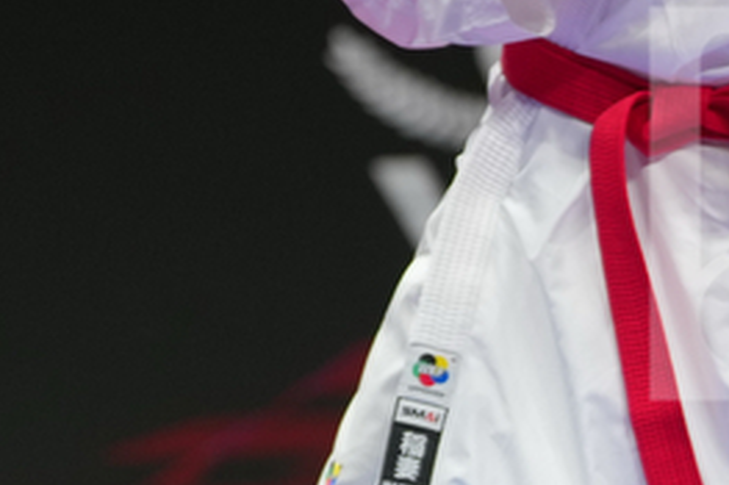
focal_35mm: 810
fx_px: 16392
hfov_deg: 2.5
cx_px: 1586
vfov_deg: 1.7
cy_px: 205
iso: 640
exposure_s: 1/1000
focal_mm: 133
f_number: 2.8
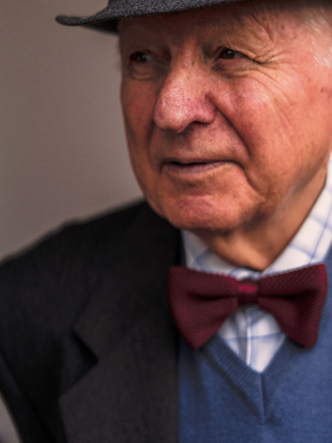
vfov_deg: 23.3
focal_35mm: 84
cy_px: 179
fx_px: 1074
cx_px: 202
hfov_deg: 17.5
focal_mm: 55
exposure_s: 1/5000
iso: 800
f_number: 1.8
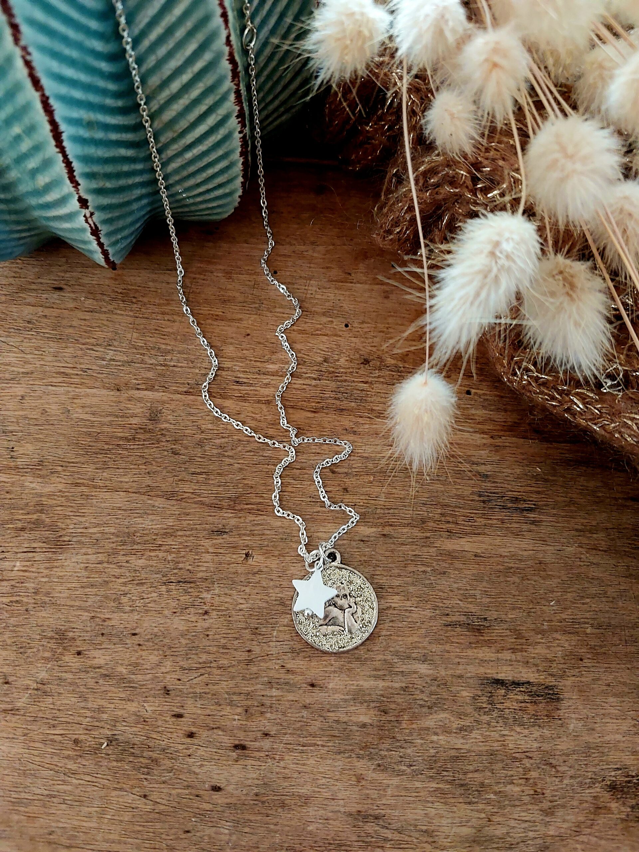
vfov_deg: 60.0
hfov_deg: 46.8
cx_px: 320
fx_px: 738
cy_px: 426
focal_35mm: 30
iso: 400
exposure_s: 1/50
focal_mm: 4.6
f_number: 1.8
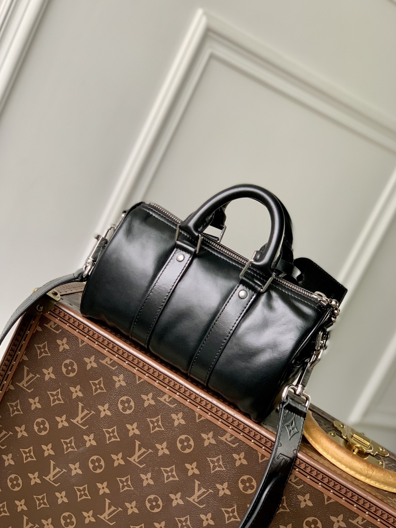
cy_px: 269
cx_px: 199
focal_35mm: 53
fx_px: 808
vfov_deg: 36.2
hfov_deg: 27.5
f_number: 2.4
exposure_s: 1/122
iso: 100
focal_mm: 6
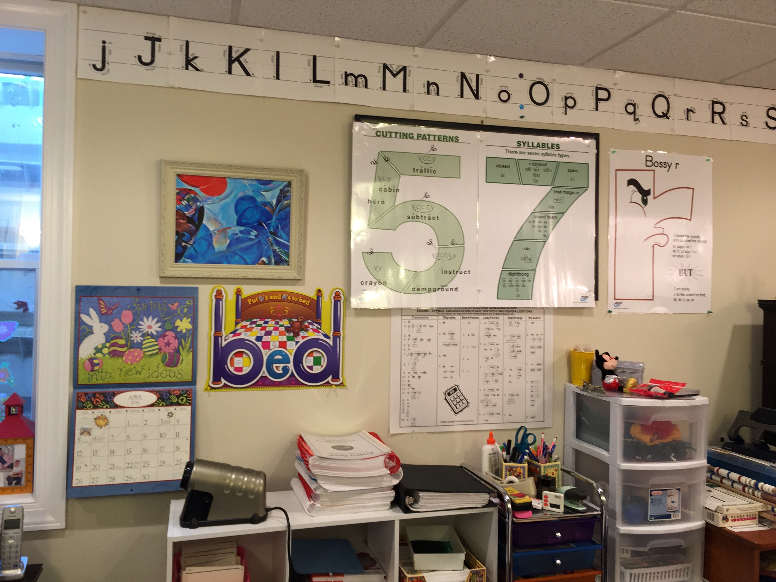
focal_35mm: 29
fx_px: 650
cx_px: 388
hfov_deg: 61.7
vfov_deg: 48.2
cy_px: 291
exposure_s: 1/30
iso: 64
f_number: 2.2
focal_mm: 4.15
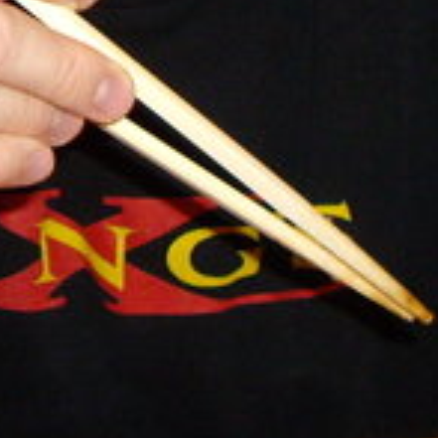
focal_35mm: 146
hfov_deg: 11.9
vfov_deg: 11.6
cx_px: 122
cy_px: -158
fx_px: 2090
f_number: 2.7
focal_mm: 6.2
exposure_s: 1/40
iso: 200
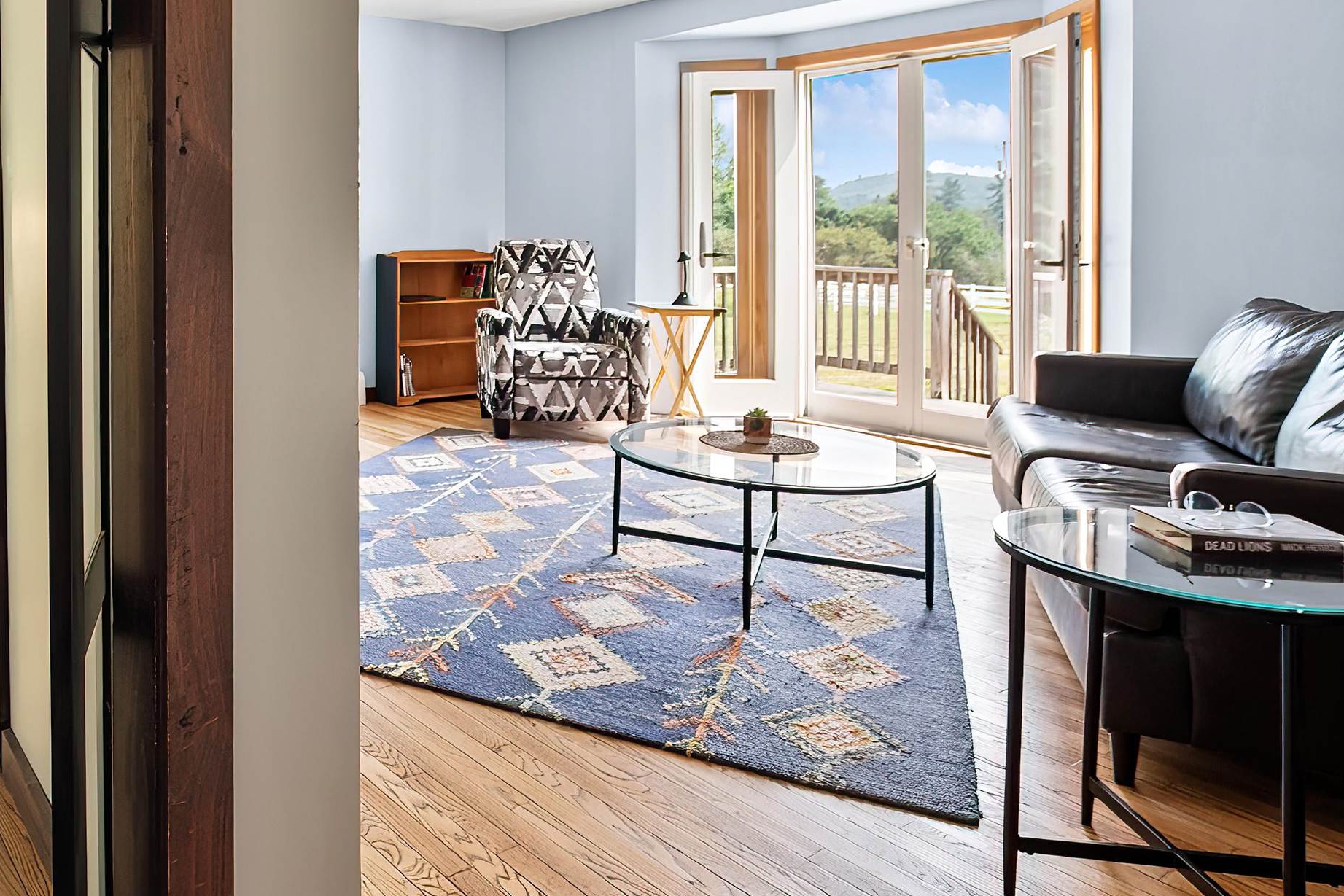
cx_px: 243
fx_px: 933
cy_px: 245
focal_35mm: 25
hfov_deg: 64.3
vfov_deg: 49.6
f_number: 10
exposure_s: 1/25
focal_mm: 10
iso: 400
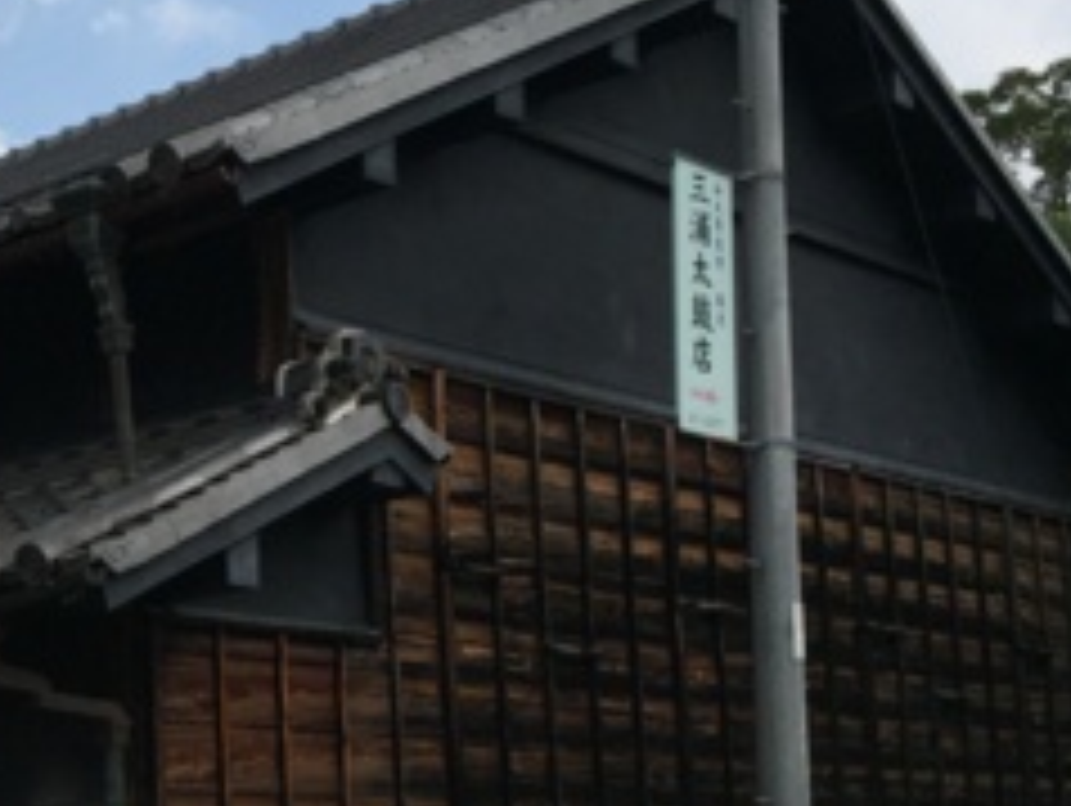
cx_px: 58
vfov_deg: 20.0
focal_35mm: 73
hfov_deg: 25.6
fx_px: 2261
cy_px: 657
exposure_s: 1/4950
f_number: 2.2
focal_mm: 4.15
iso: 32
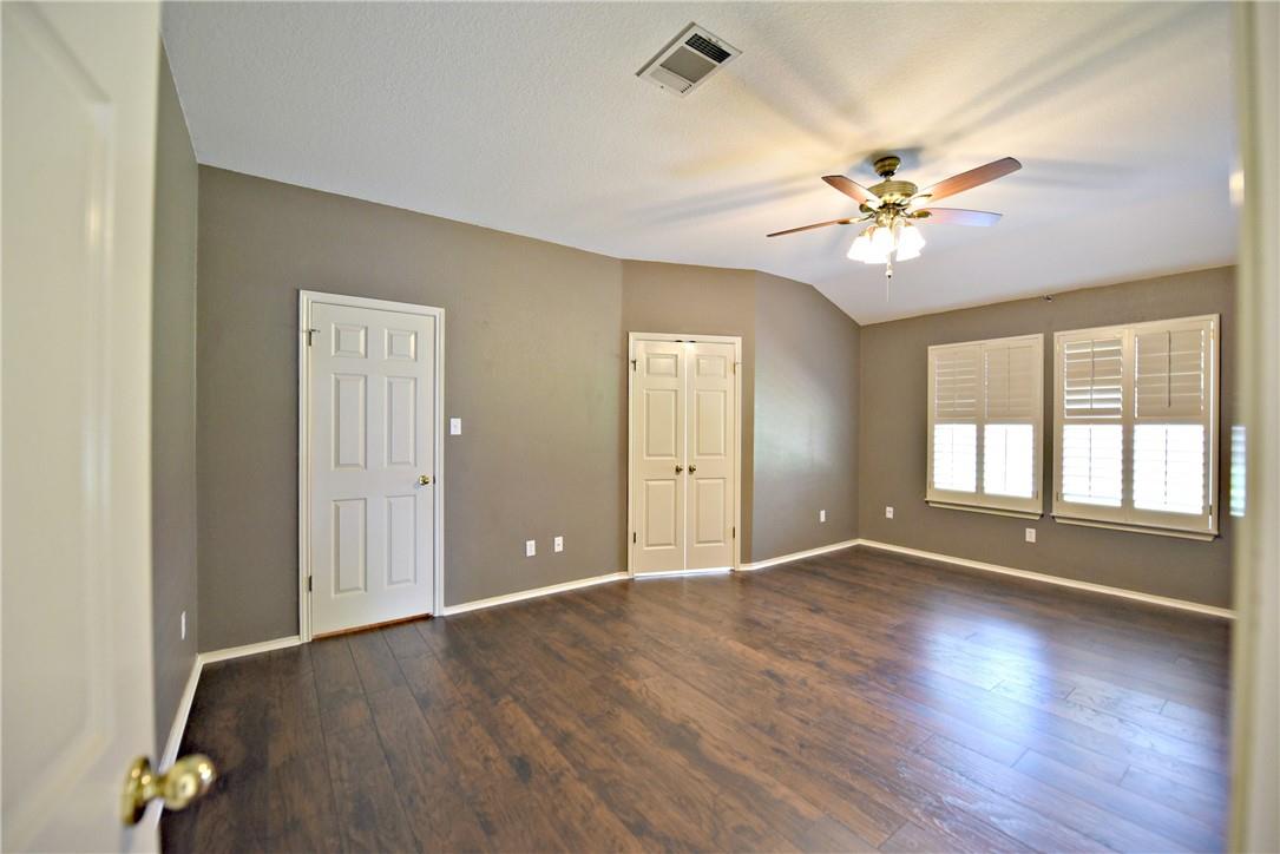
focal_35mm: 14
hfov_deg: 104.2
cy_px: 427
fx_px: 498
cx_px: 640
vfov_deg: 81.2
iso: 1000
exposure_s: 1/60
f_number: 2.8
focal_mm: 14
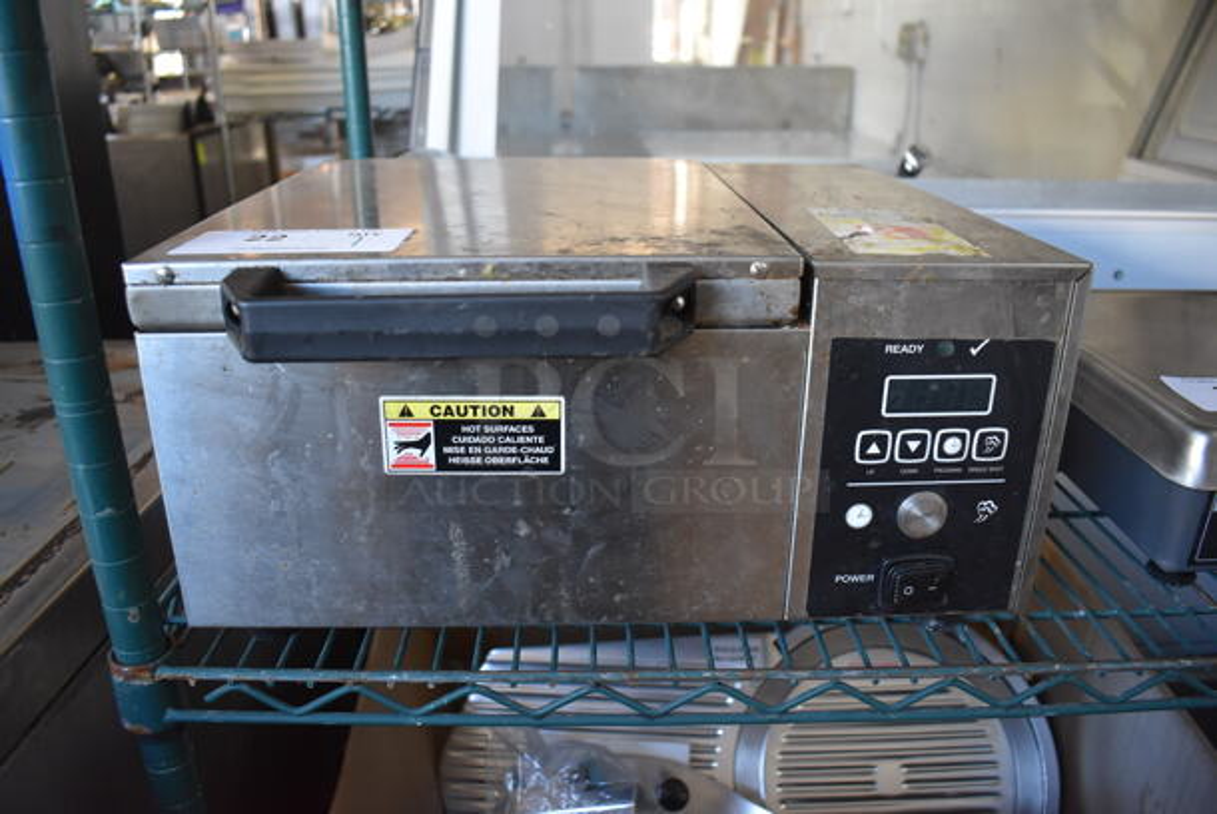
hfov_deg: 67.3
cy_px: 407
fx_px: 914
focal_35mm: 27
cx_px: 608
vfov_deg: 48.0
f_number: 3.5
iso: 1400
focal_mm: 18
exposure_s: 1/125
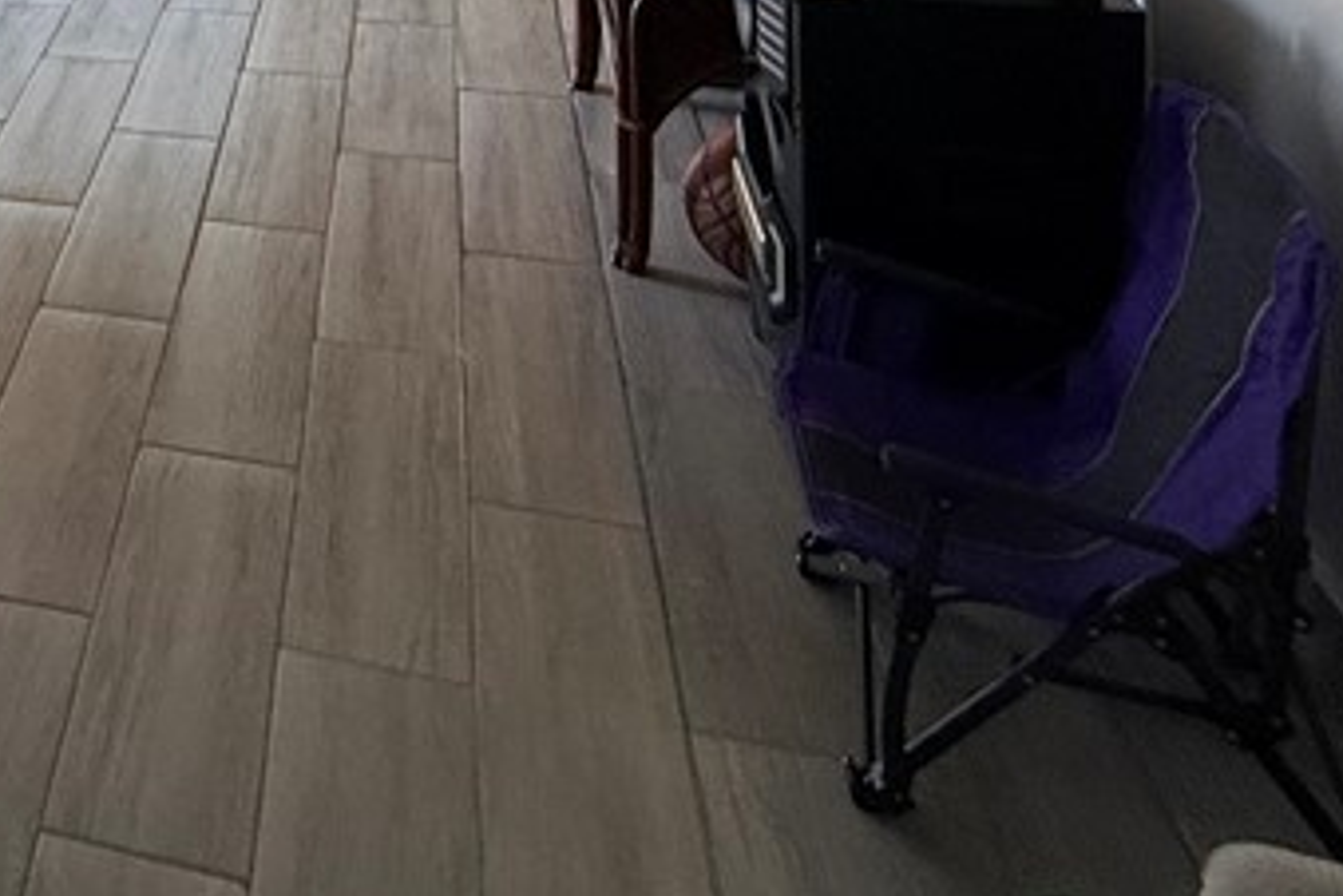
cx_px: -182
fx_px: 1641
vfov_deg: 24.3
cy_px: -428
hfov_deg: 36.6
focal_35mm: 44
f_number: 2.2
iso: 200
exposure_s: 1/99
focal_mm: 2.22
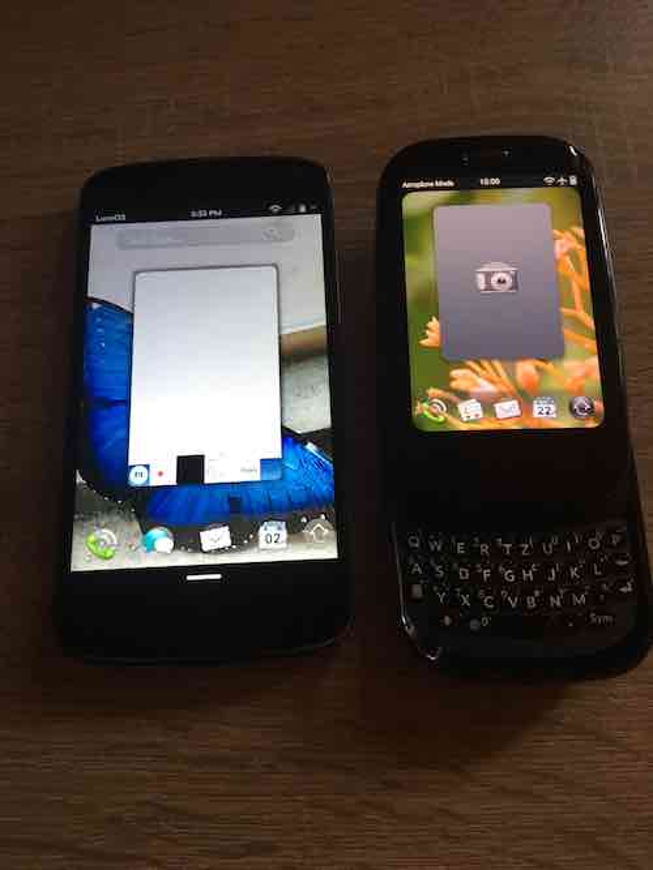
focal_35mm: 29
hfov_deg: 48.2
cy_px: 435
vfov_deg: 61.7
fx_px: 730
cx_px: 326
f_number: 2.2
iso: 125
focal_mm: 4.15
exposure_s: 1/33
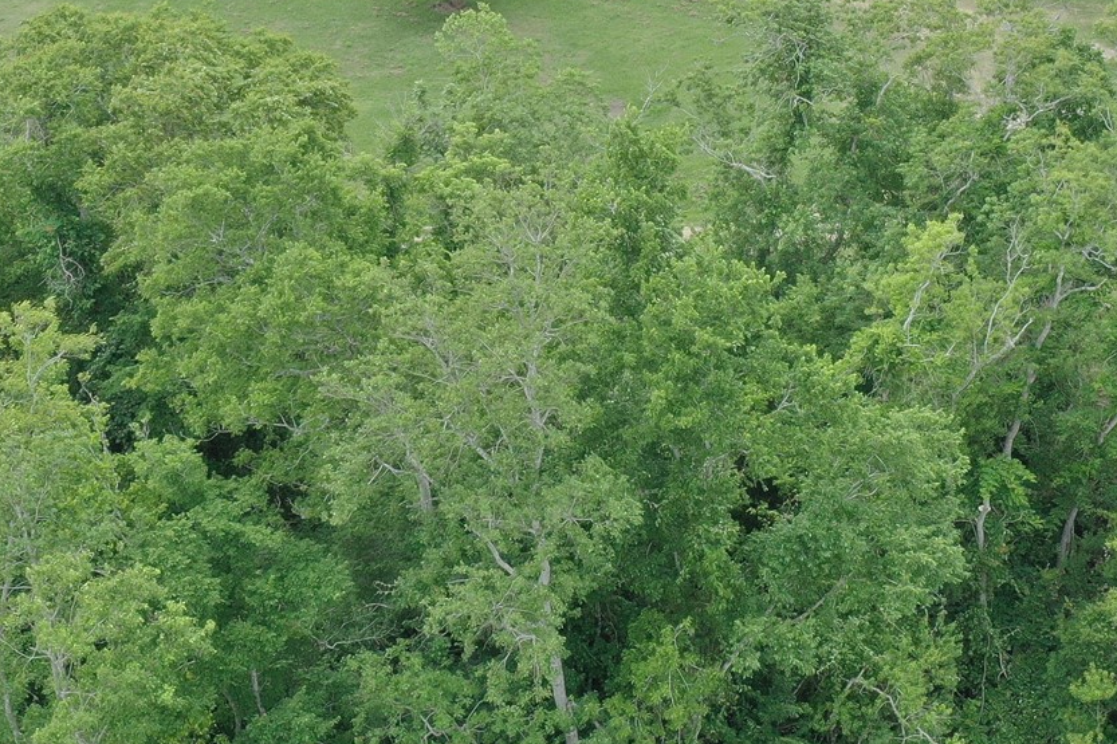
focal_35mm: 73
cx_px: 886
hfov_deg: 27.2
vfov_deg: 18.3
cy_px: 34
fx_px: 2264
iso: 100
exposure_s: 1/120
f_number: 4
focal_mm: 10.26
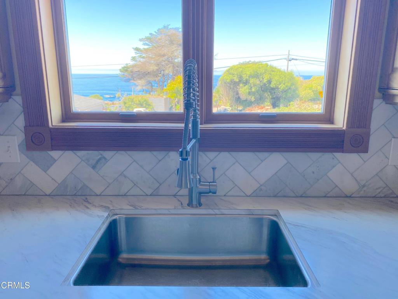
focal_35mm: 26
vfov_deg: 53.1
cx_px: 199
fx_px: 299
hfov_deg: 67.3
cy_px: 150
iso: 32
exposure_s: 1/166
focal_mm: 4.25
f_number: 1.8
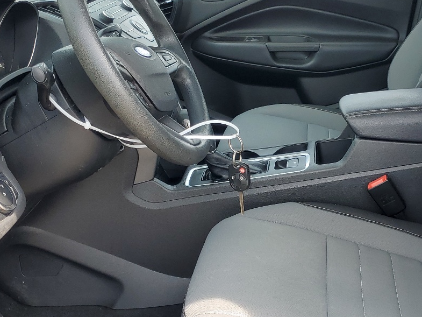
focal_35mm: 53
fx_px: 646
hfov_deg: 35.8
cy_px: 181
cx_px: 285
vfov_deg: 27.5
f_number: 1.5
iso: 50
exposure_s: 1/417
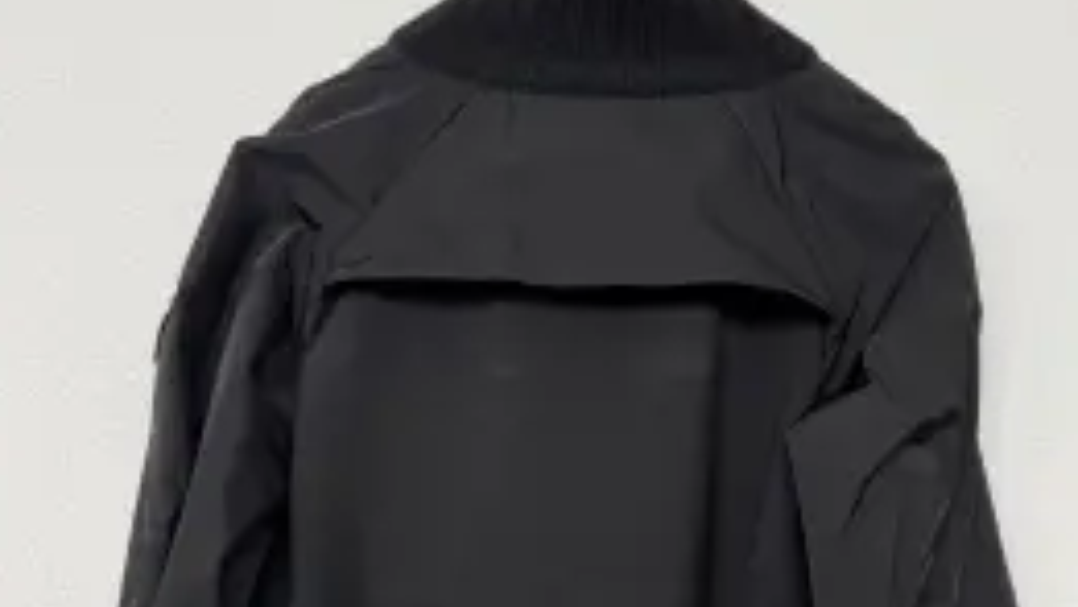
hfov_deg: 50.5
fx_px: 1144
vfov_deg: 28.1
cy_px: 599
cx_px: 562
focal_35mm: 40
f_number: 1.78
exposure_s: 1/50
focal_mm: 6.76
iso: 125
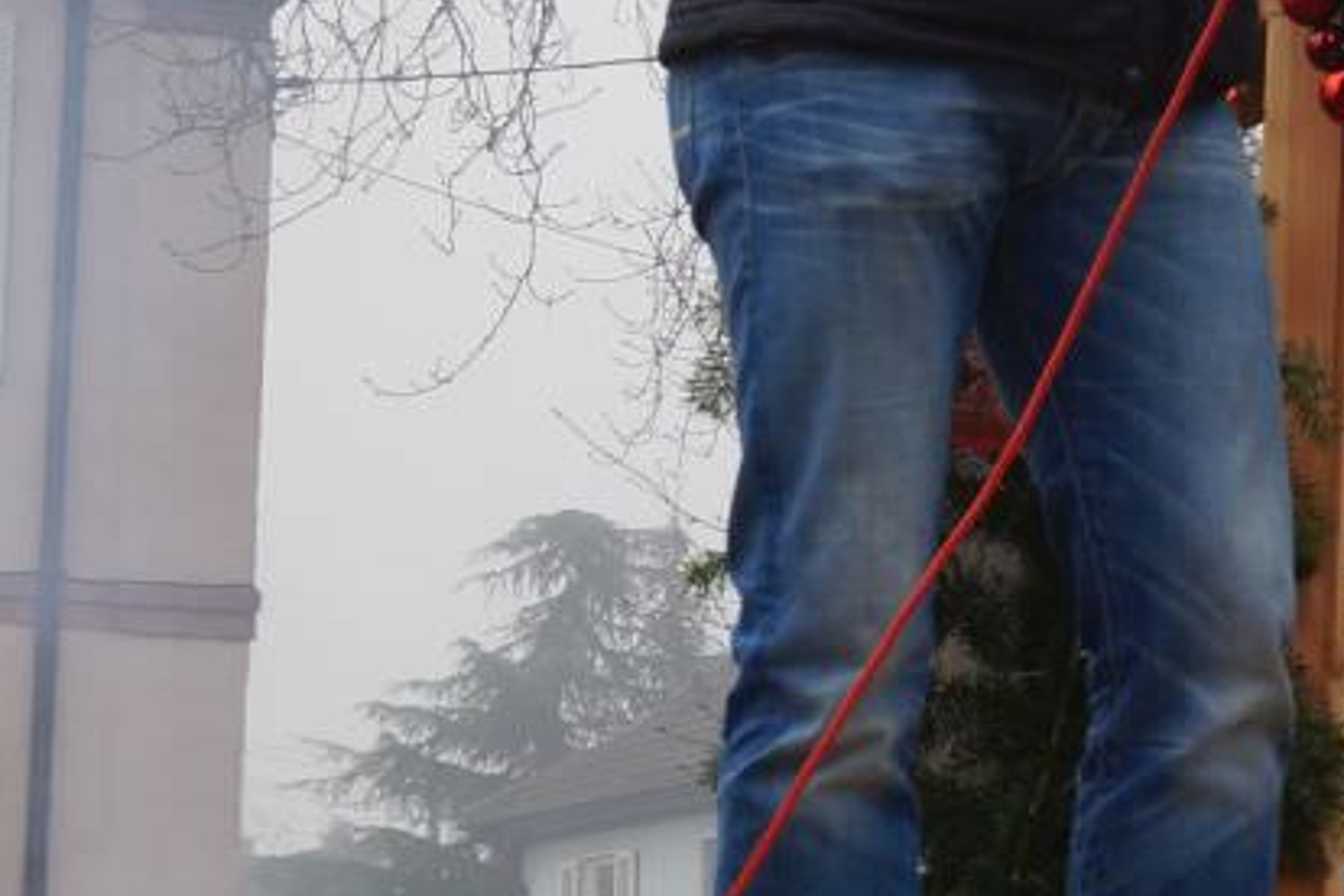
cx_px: 1756
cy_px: -18
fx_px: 6269
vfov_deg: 8.1
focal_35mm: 168
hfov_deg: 11.9
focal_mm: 29
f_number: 9
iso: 200
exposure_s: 1/60
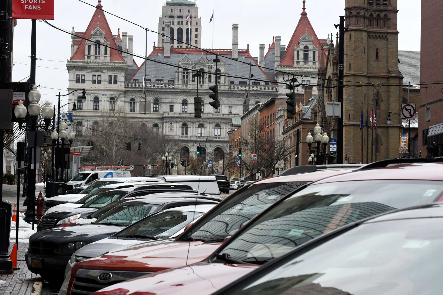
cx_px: 222
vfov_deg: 13.0
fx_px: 1292
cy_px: 148
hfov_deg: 19.5
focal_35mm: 105
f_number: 10
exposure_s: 1/800
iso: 800
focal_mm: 70
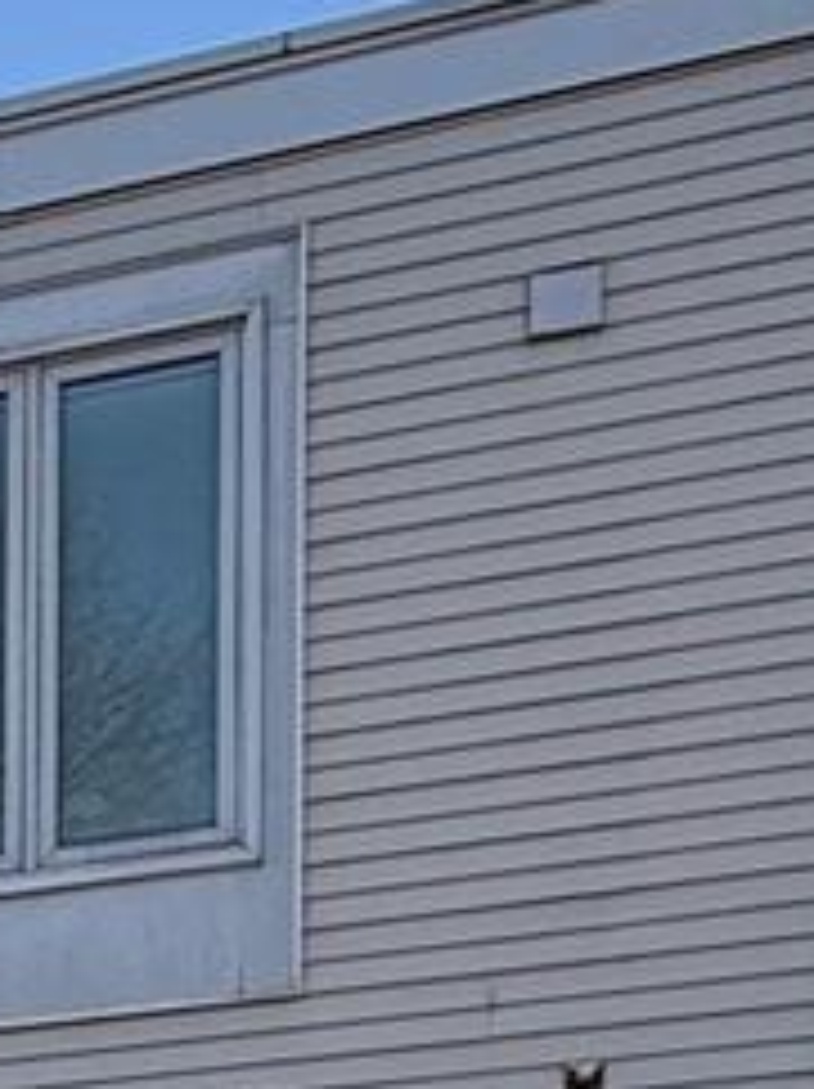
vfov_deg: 17.7
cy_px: 1971
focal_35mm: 89
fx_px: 2795
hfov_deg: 14.8
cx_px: -576
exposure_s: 1/789
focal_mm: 2.22
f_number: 2.2
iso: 50
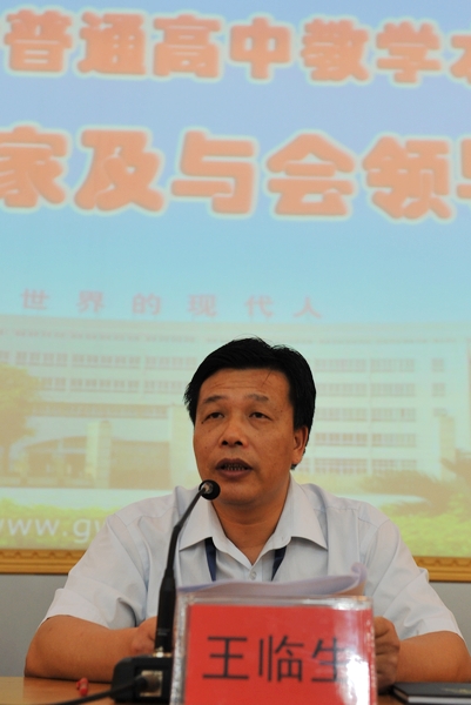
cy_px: 352
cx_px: 236
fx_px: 862
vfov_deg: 44.5
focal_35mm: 44
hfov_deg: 30.6
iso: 640
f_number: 3.5
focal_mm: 44
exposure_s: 1/60
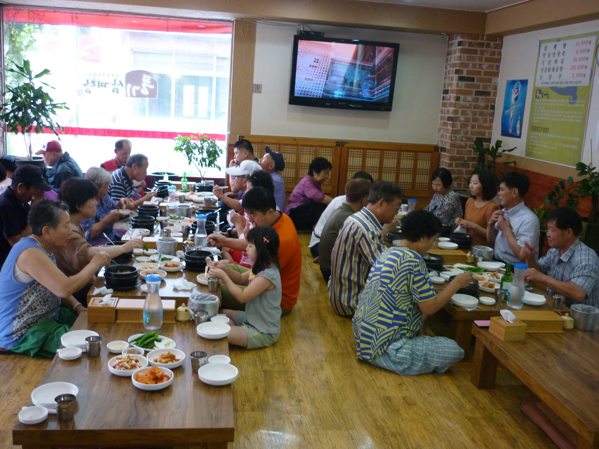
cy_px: 224
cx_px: 300
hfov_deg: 55.4
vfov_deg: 42.9
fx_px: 571
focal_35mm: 33
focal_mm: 5.5
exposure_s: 1/30
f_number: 2.8
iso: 160
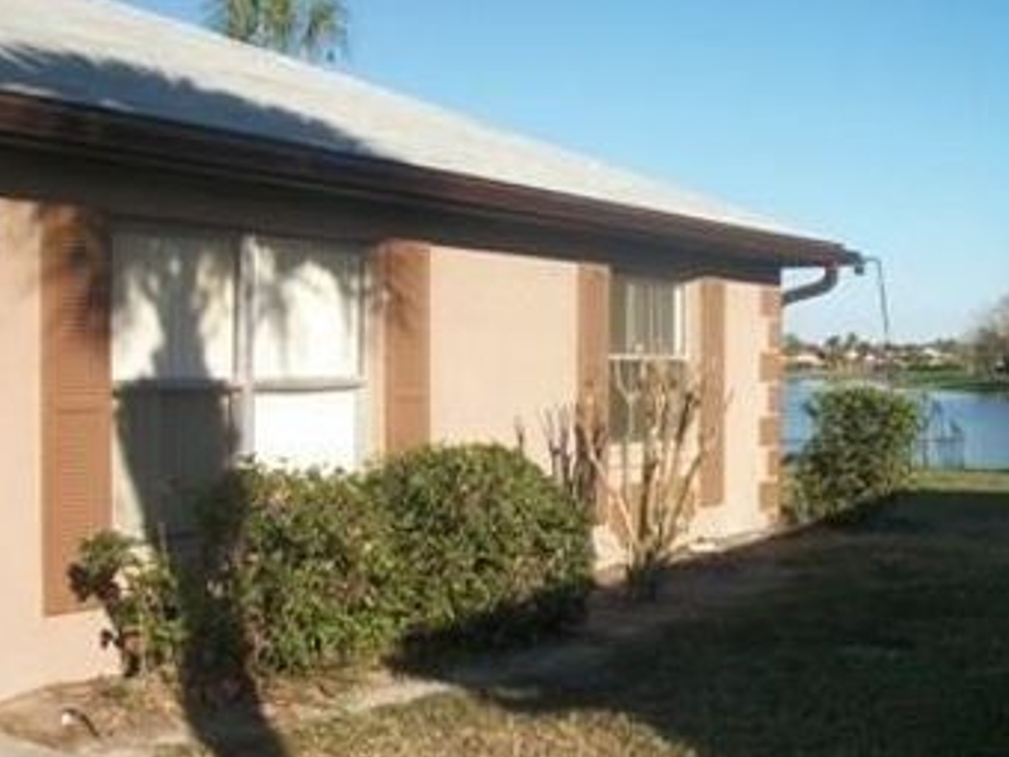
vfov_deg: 30.9
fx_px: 1370
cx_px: 614
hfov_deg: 40.2
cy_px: 414
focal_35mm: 47
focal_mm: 5.7
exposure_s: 1/160
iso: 80
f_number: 8.8
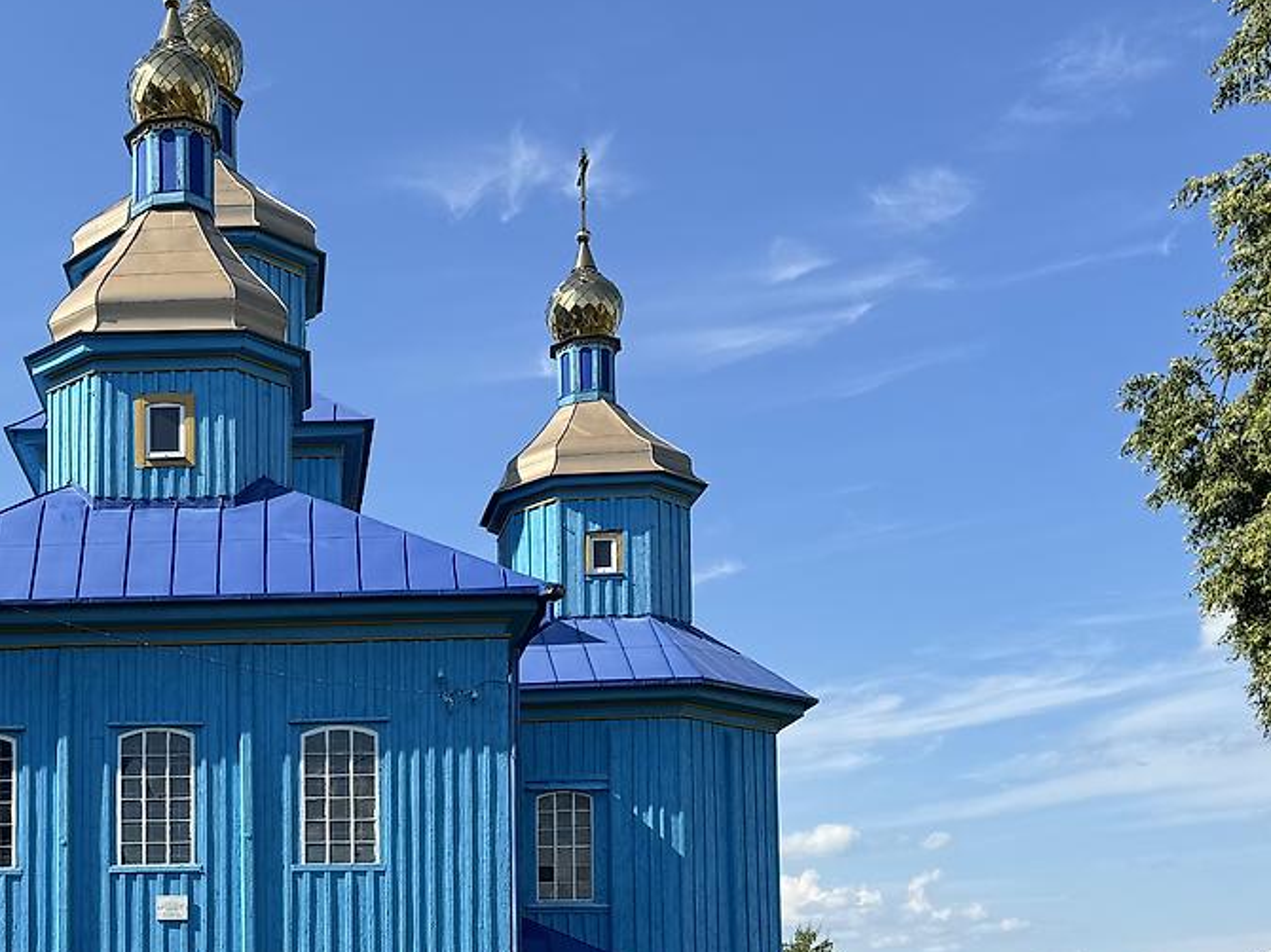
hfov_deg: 41.3
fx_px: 1578
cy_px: 527
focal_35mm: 43
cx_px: 195
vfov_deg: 33.5
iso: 80
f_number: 1.78
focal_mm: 6.76
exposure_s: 1/3597
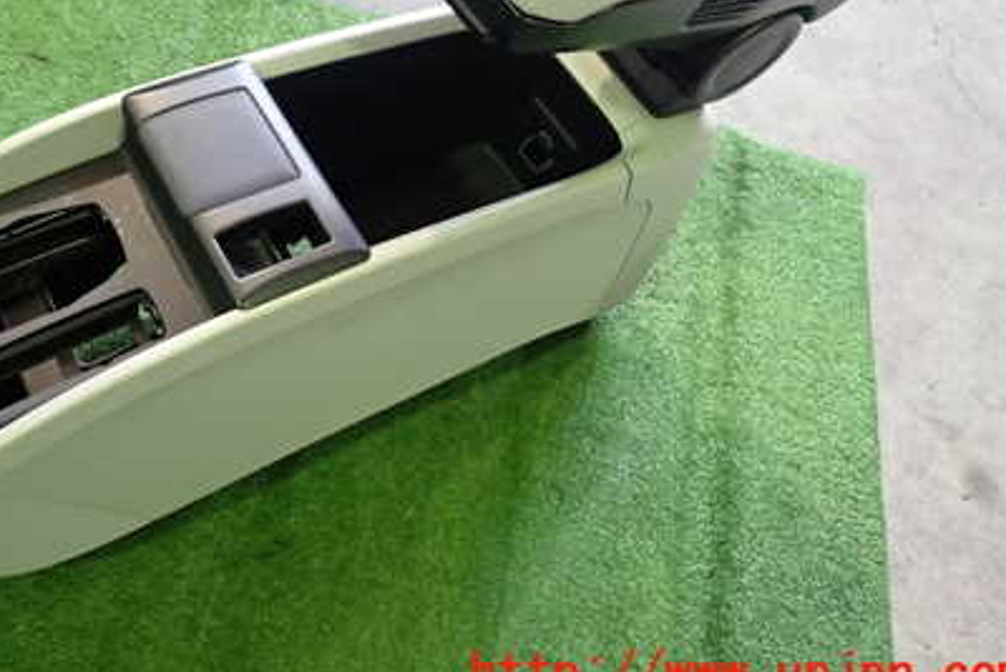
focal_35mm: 39
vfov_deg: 33.3
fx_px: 1090
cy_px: 141
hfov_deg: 48.1
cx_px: 284
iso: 320
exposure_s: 1/30
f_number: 2
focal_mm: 4.5
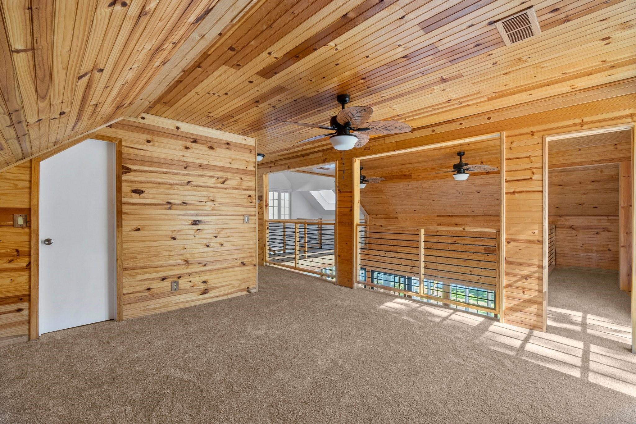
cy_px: 212
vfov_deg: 77.3
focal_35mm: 15
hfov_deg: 100.4
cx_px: 318
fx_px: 265
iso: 400
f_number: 10
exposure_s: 1/1.67
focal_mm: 10
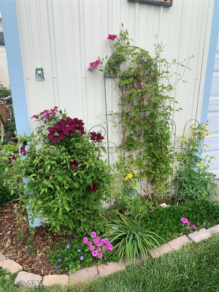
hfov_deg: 53.1
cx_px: 110
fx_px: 219
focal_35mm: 26
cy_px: 146
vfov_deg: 67.3
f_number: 1.8
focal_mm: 4.25
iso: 25
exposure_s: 1/250
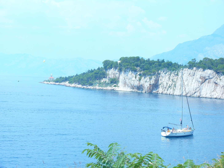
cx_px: 112
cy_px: 84
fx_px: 531
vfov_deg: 18.0
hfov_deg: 23.8
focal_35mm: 82
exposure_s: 1/250
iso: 100
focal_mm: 17.3
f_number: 5.6
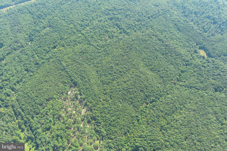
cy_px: 76
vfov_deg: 45.0
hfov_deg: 63.7
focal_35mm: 29
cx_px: 114
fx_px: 183
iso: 100
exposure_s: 1/264
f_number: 2.8
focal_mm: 10.57
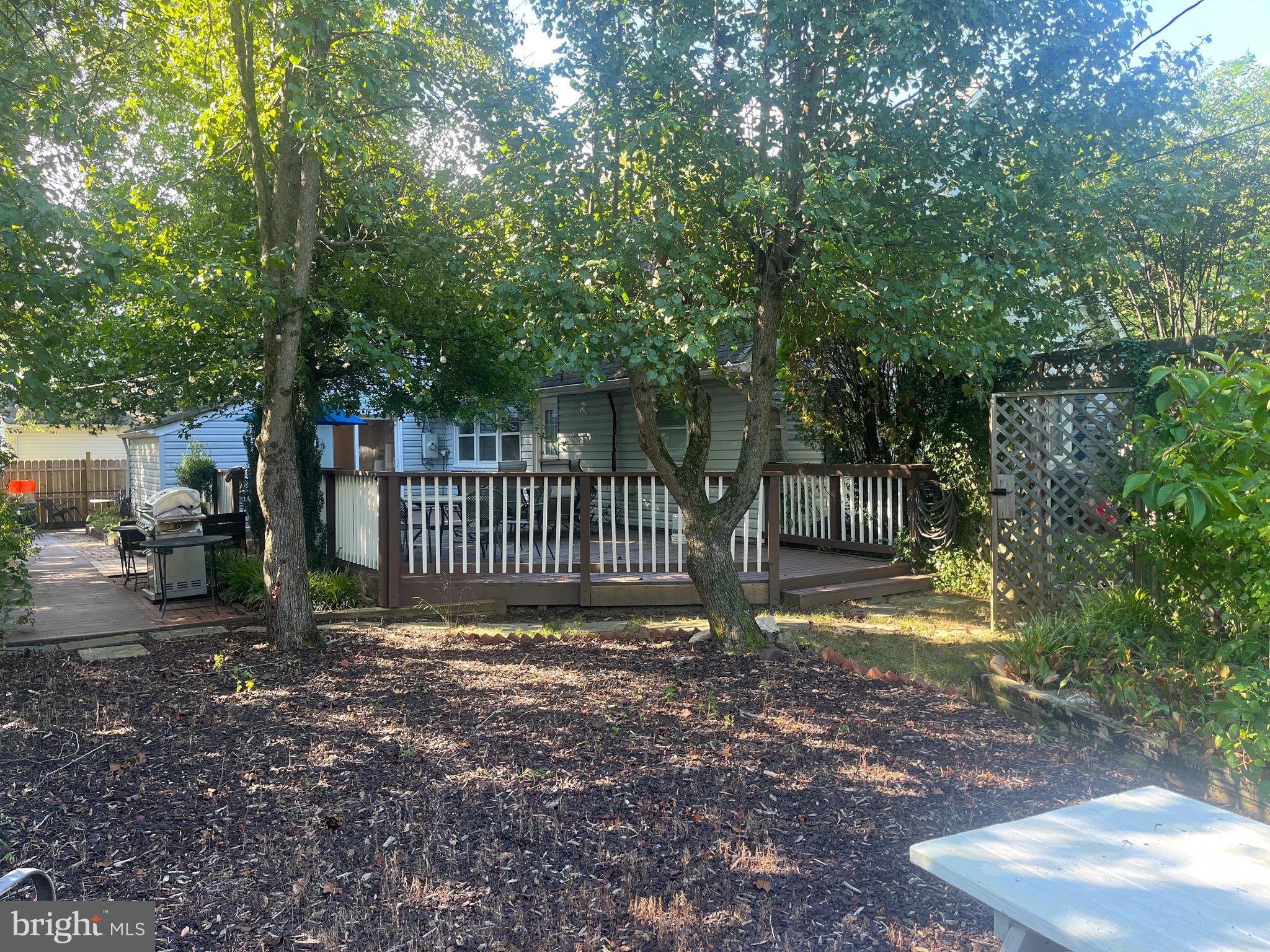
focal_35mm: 26
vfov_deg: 53.1
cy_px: 476
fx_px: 954
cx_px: 635
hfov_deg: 67.3
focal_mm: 5.1
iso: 64
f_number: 1.6
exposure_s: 1/138
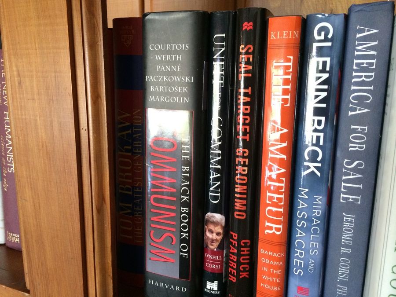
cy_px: 148
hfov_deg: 60.0
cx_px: 198
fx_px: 343
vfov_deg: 46.8
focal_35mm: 30
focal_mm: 4.12
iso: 200
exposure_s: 1/30
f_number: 2.2
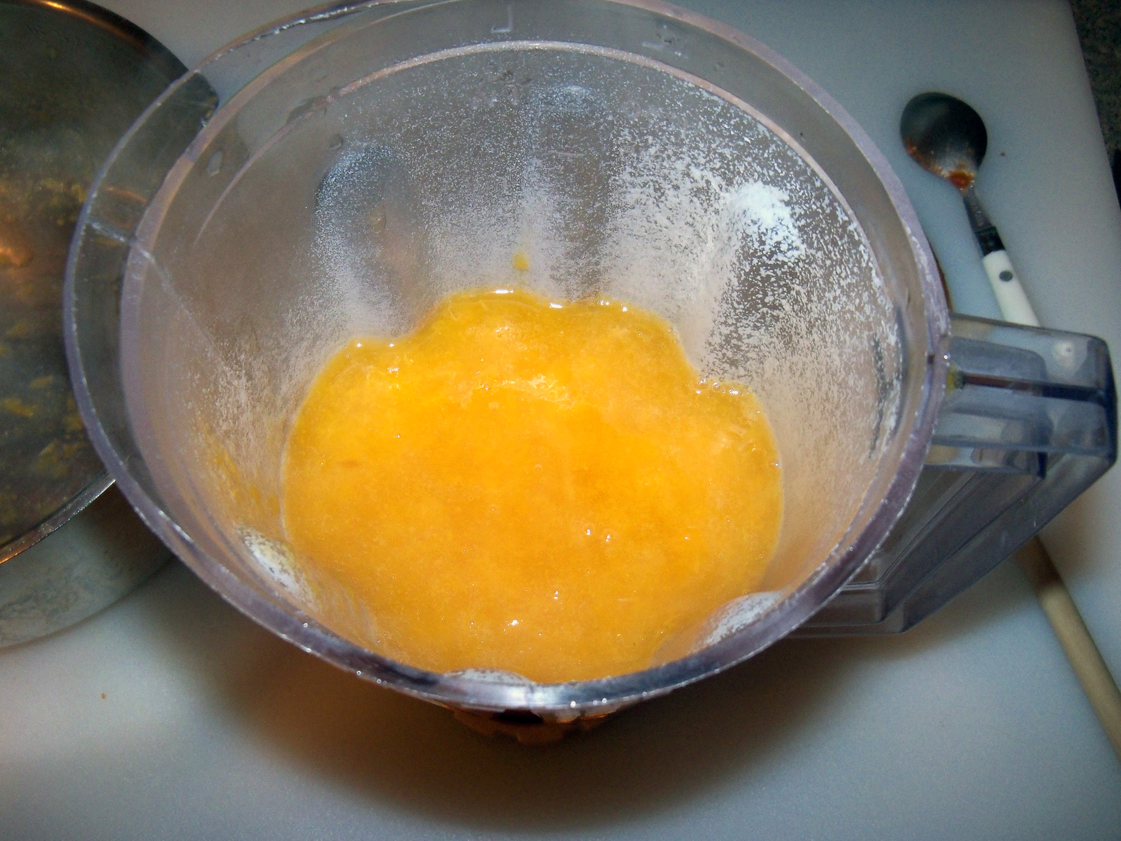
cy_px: 420
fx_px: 1133
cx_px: 560
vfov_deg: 40.7
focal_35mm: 35
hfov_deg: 52.6
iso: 200
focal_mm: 6.2
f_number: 3.5
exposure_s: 1/30
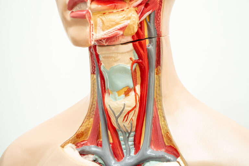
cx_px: 124
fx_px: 242
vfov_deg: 37.9
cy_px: 83
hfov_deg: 54.4
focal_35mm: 35
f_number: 8
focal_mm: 35
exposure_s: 1/8
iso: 250
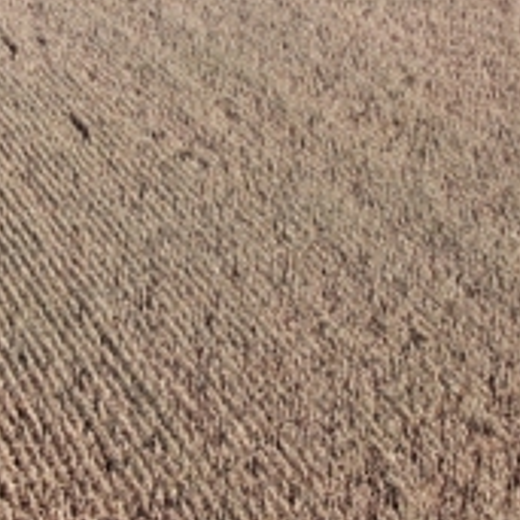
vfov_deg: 17.4
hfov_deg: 17.6
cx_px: 222
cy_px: 79
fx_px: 1683
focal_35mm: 99
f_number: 3.8
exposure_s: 1/400
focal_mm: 8.6
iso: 100
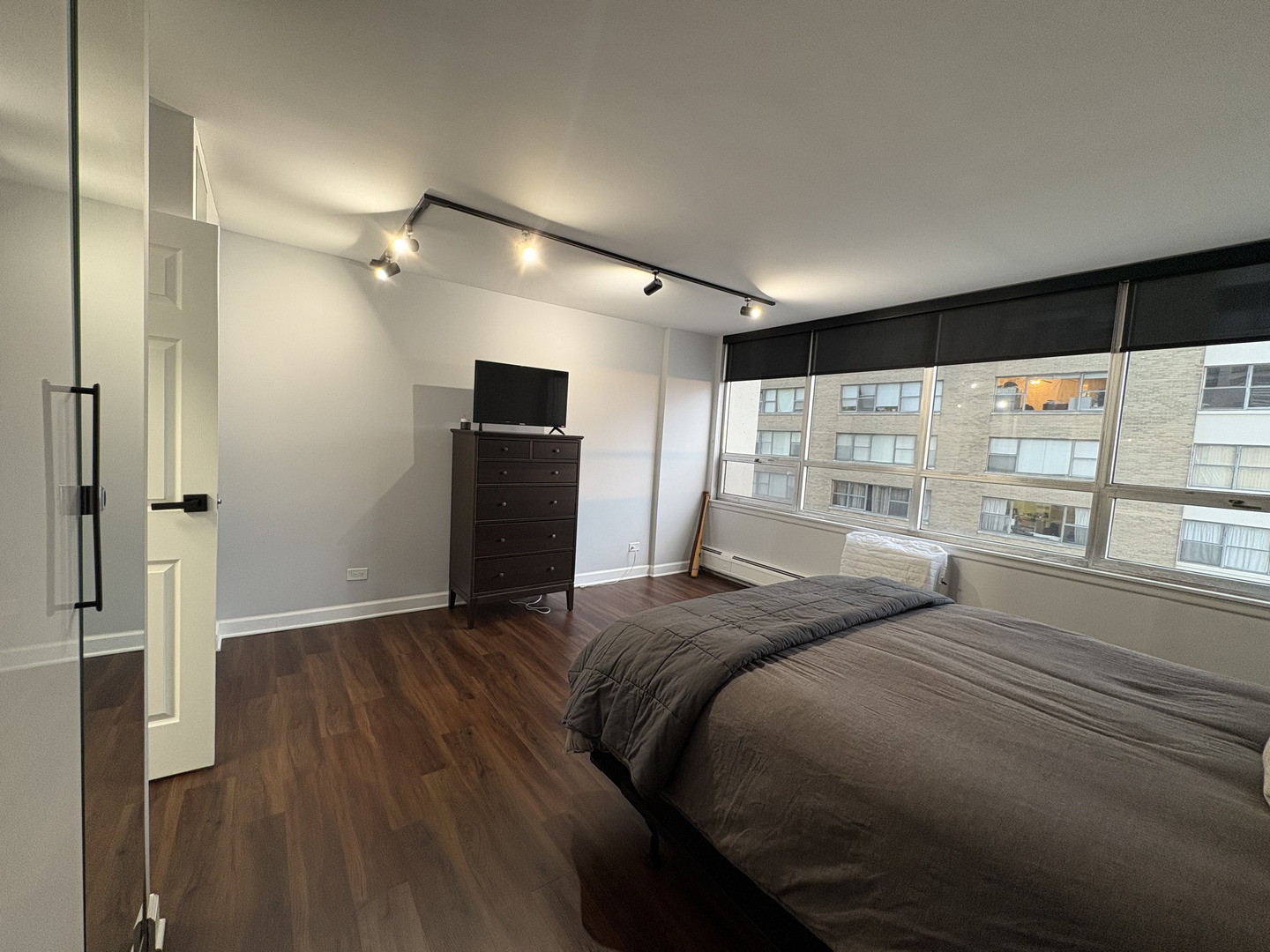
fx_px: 514
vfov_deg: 85.7
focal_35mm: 14
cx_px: 635
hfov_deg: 102.1
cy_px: 476
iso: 160
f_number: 2.2
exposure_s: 1/60
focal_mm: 2.22
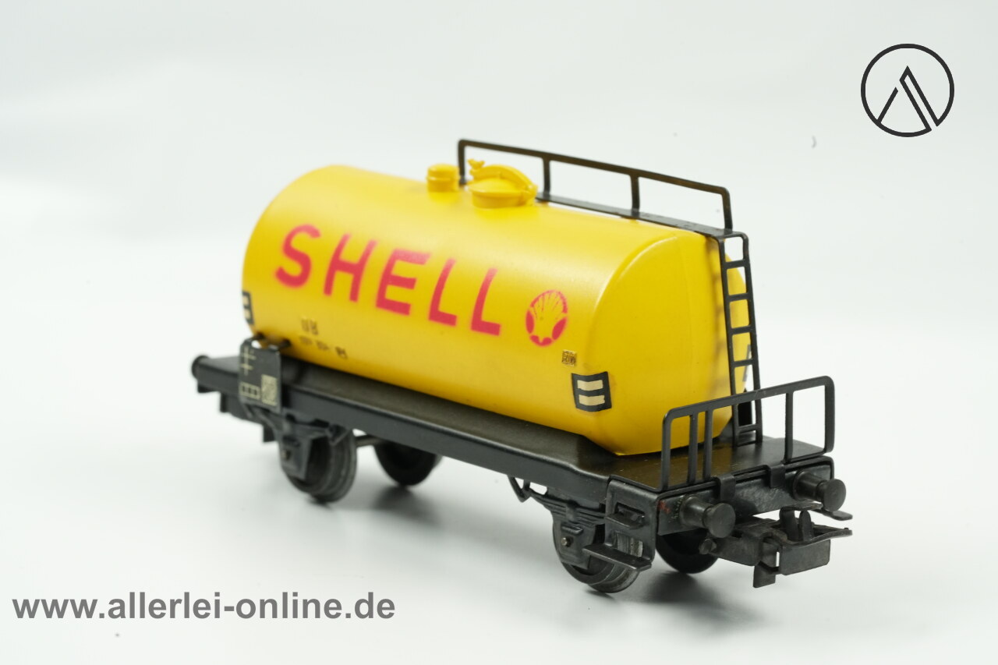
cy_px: 332
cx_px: 499
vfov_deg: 15.2
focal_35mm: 90
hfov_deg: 22.6
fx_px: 2495
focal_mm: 90
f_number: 16
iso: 2500
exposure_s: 1/25
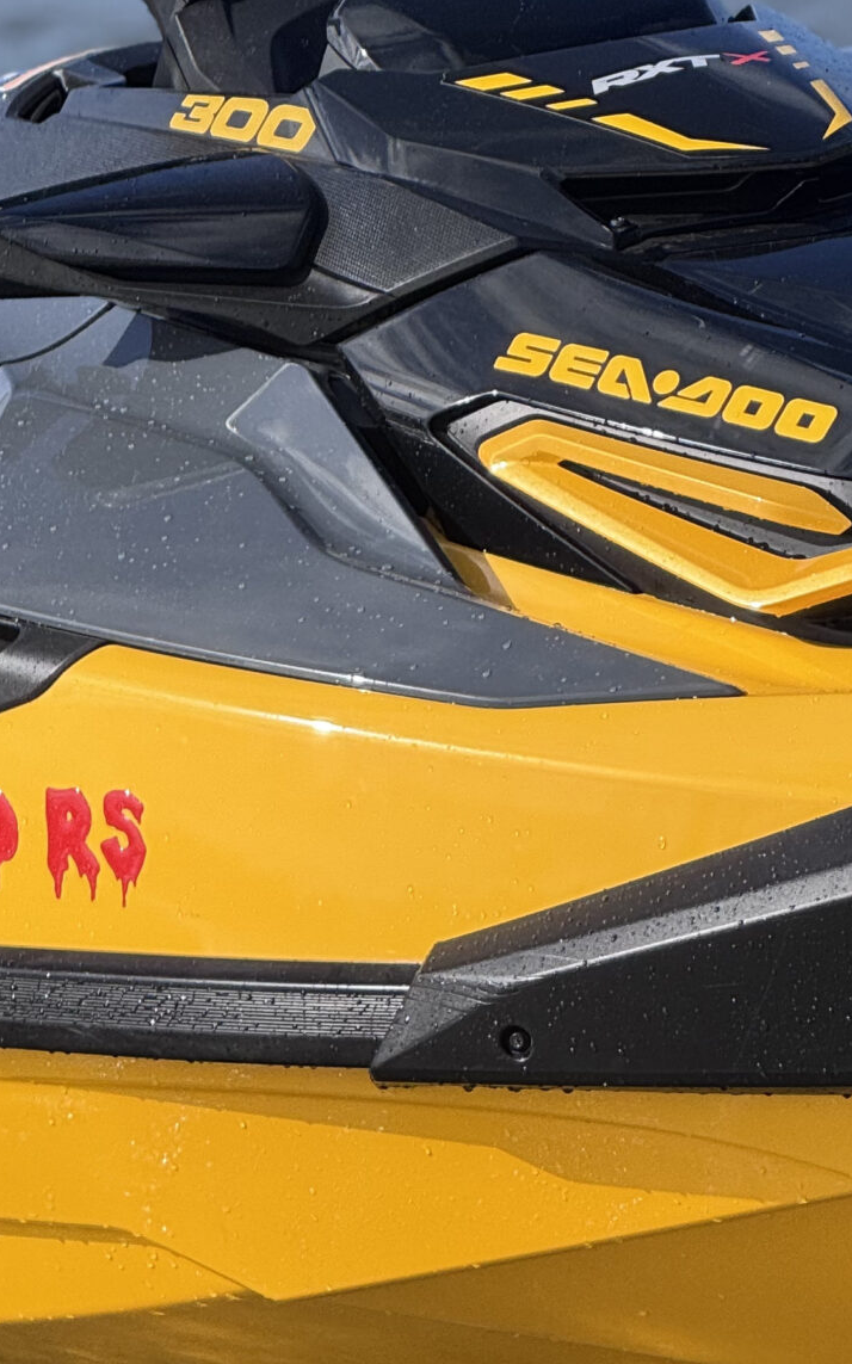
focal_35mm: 285
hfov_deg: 4.6
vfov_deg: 7.4
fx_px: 10592
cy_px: 820
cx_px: 729
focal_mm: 15.66
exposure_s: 1/1318
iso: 50
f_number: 2.8
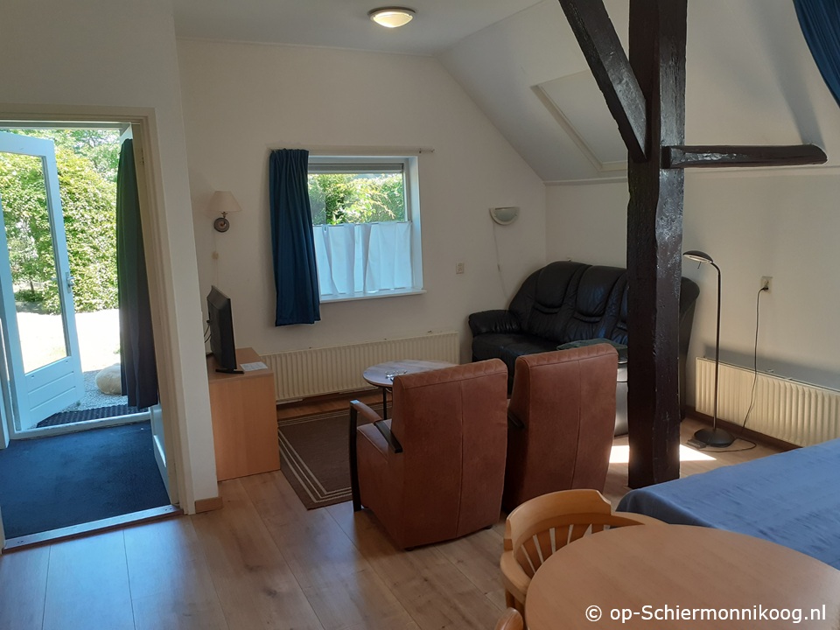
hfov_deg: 65.3
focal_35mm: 27
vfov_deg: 51.4
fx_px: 655
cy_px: 315
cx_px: 420
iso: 64
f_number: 1.9
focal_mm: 3.6
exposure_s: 1/100
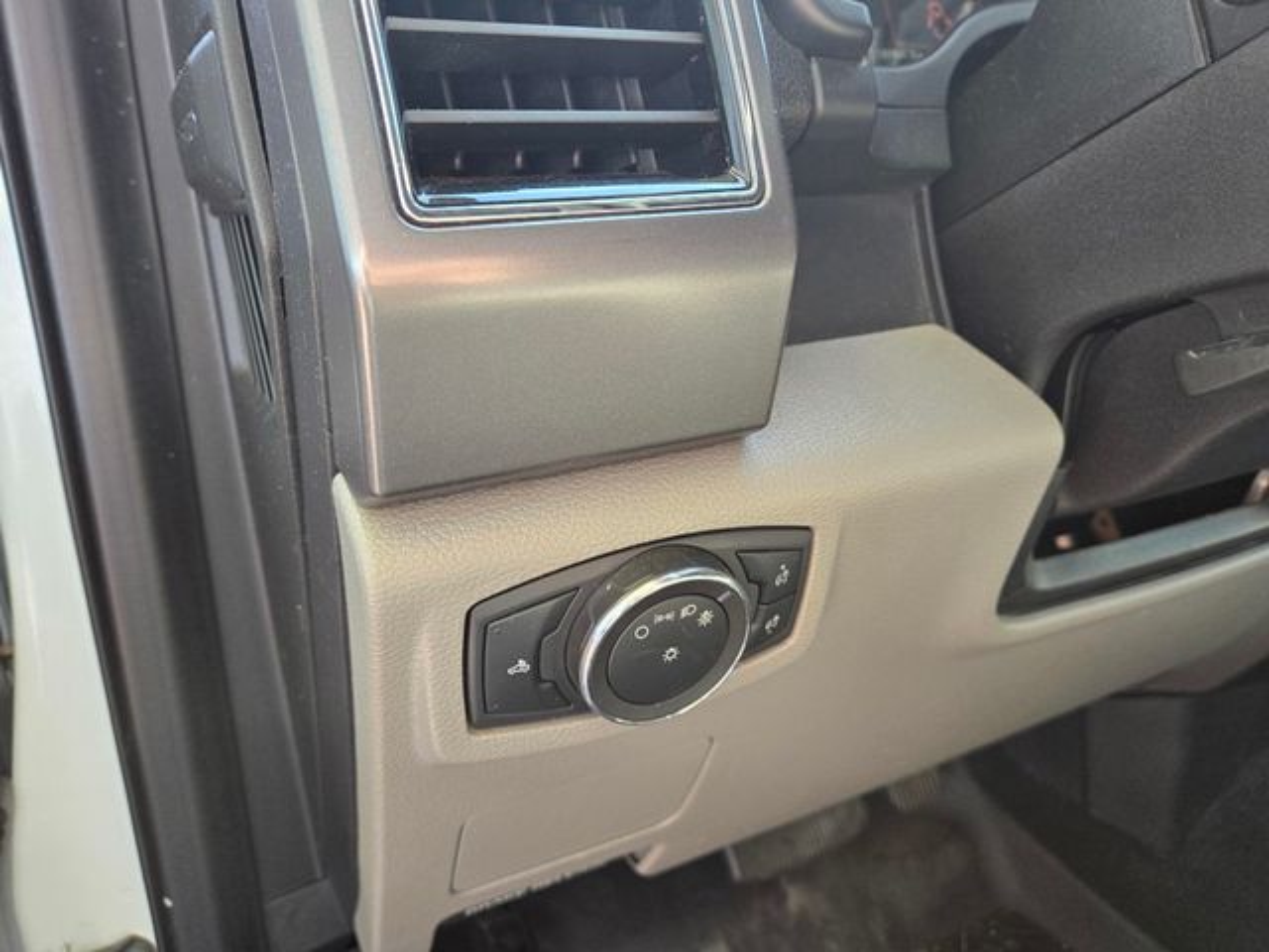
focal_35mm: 23
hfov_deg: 73.9
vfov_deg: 58.9
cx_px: 634
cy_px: 476
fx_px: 843
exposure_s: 1/180
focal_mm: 5.4
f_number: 1.8
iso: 200
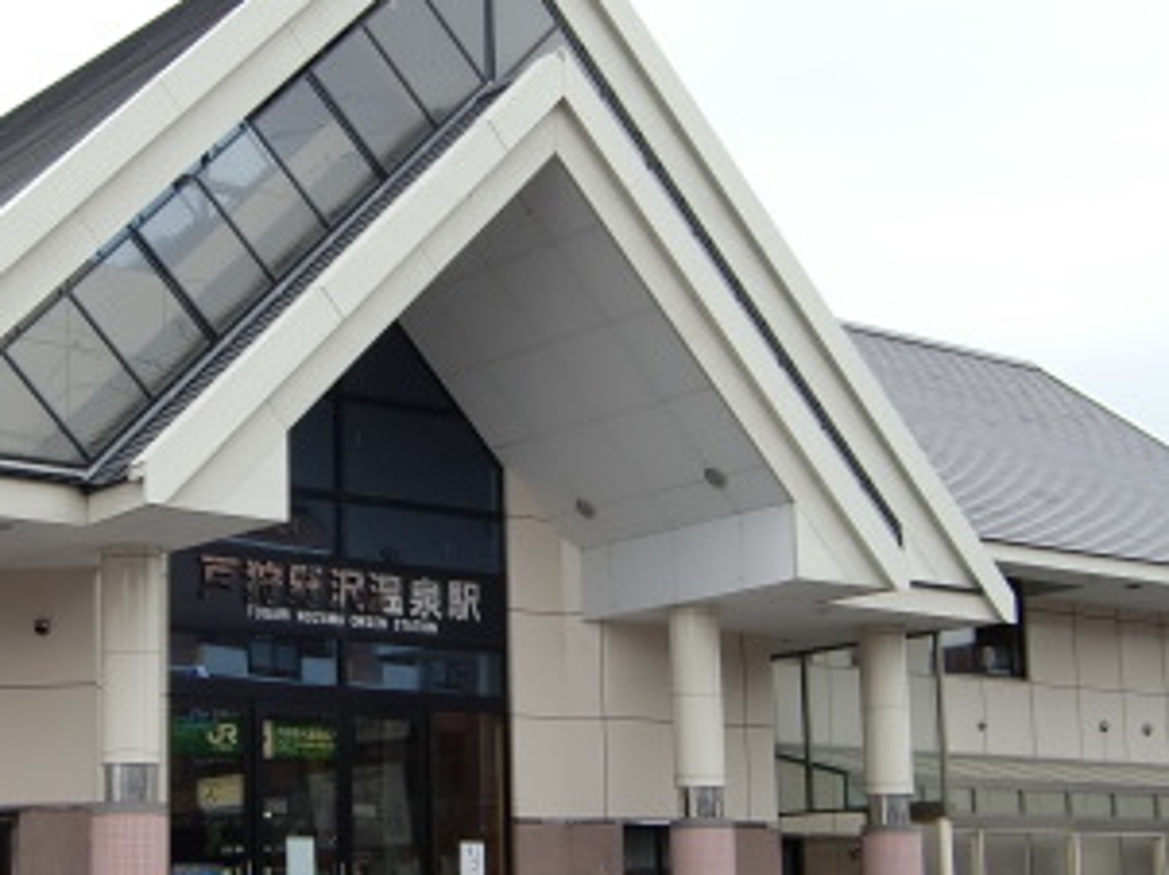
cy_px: 577
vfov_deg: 20.9
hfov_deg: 27.6
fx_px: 2362
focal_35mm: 70
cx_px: 403
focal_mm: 5.8
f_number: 2.7
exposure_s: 1/500
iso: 64
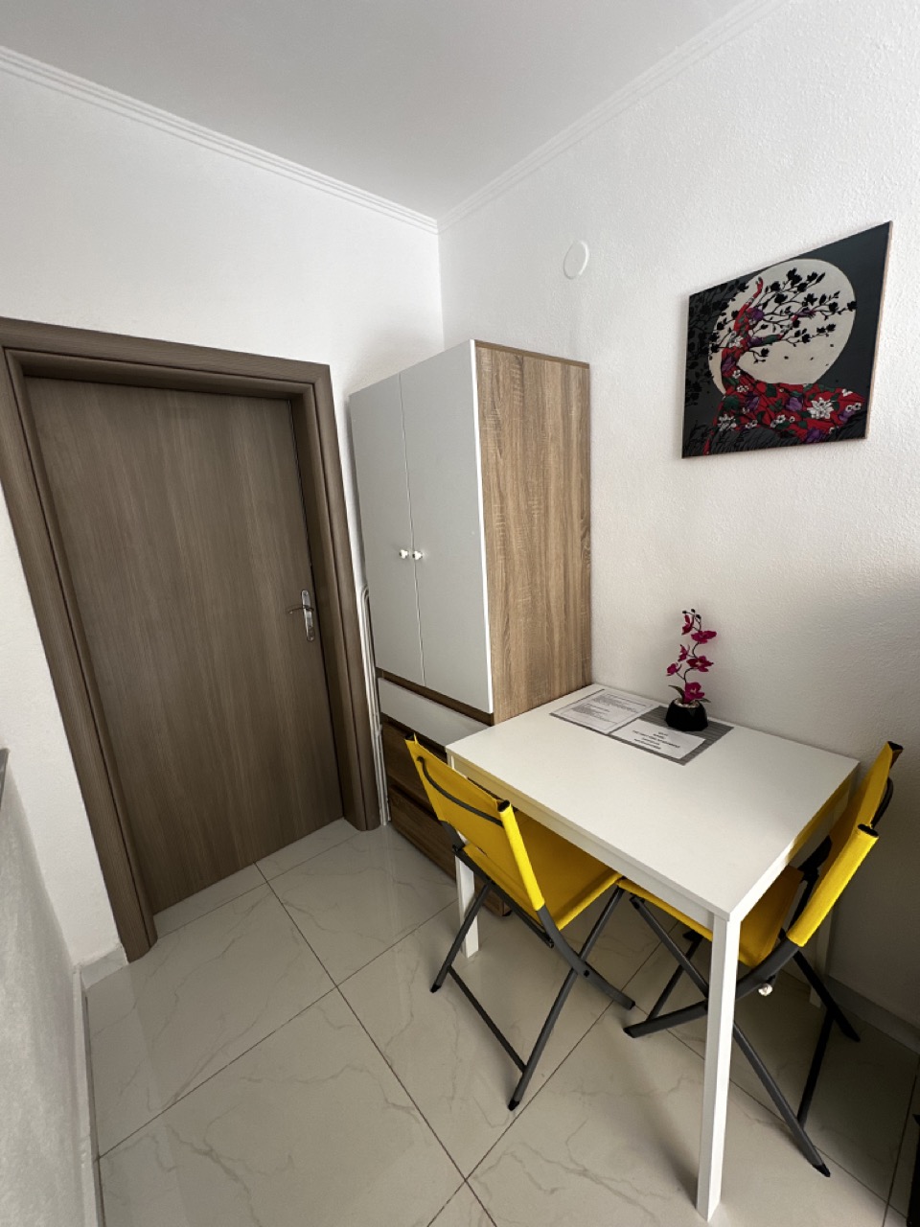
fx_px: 496
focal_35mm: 14
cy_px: 614
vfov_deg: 102.1
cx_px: 460
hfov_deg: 85.7
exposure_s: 1/99
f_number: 2.2
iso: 80
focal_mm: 2.22
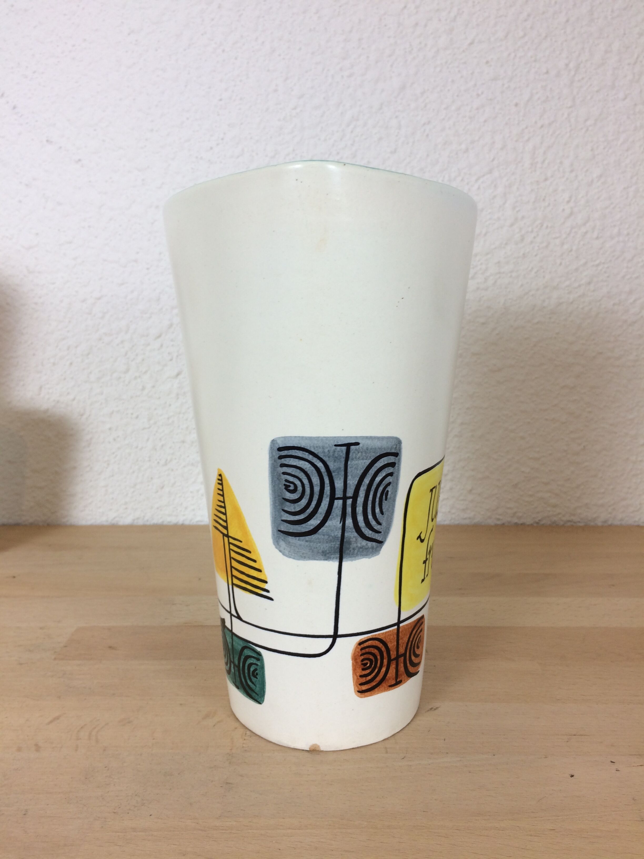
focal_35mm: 29
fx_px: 719
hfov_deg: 48.2
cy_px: 430
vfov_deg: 61.7
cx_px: 322
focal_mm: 4.15
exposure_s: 1/33
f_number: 2.2
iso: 32
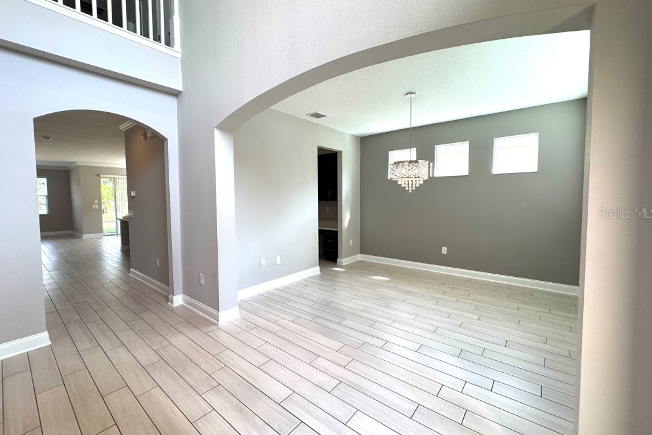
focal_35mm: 15
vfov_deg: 77.3
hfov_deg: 100.4
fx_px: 272
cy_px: 213
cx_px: 325
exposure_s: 1/120
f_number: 2.2
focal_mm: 2.22
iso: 64
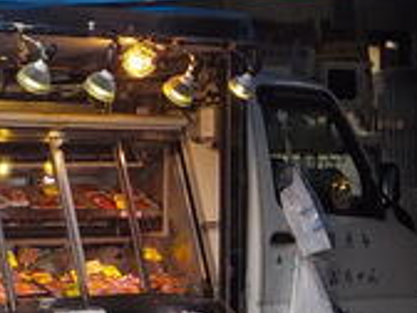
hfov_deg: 11.8
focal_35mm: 168
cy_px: 191
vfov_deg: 8.8
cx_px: 186
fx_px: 2024
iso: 125
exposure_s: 1/125
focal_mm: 6.4
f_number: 4.2
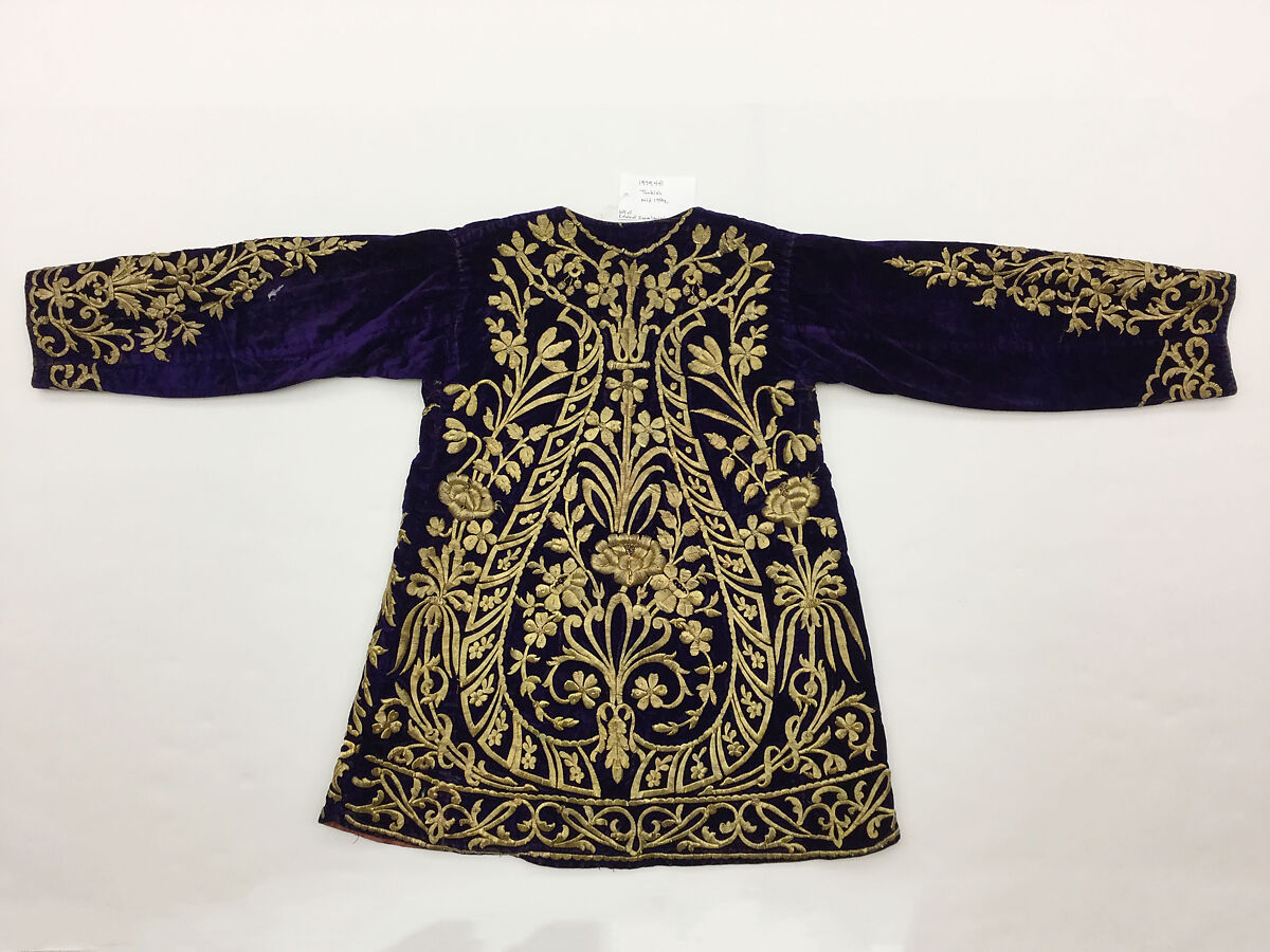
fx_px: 1137
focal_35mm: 31
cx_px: 635
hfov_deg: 58.4
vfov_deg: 45.4
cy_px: 476
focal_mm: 3.3
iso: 25
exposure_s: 1/40
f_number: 2.4
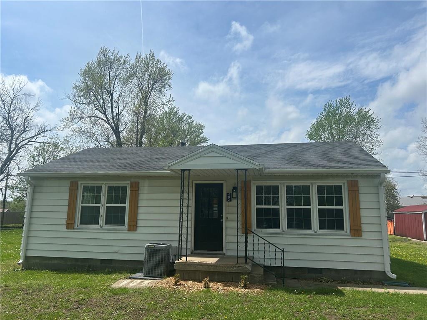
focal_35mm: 26
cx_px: 214
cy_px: 160
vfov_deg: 53.1
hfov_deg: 67.3
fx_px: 321
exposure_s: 1/7463
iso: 50
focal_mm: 5.7
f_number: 1.5
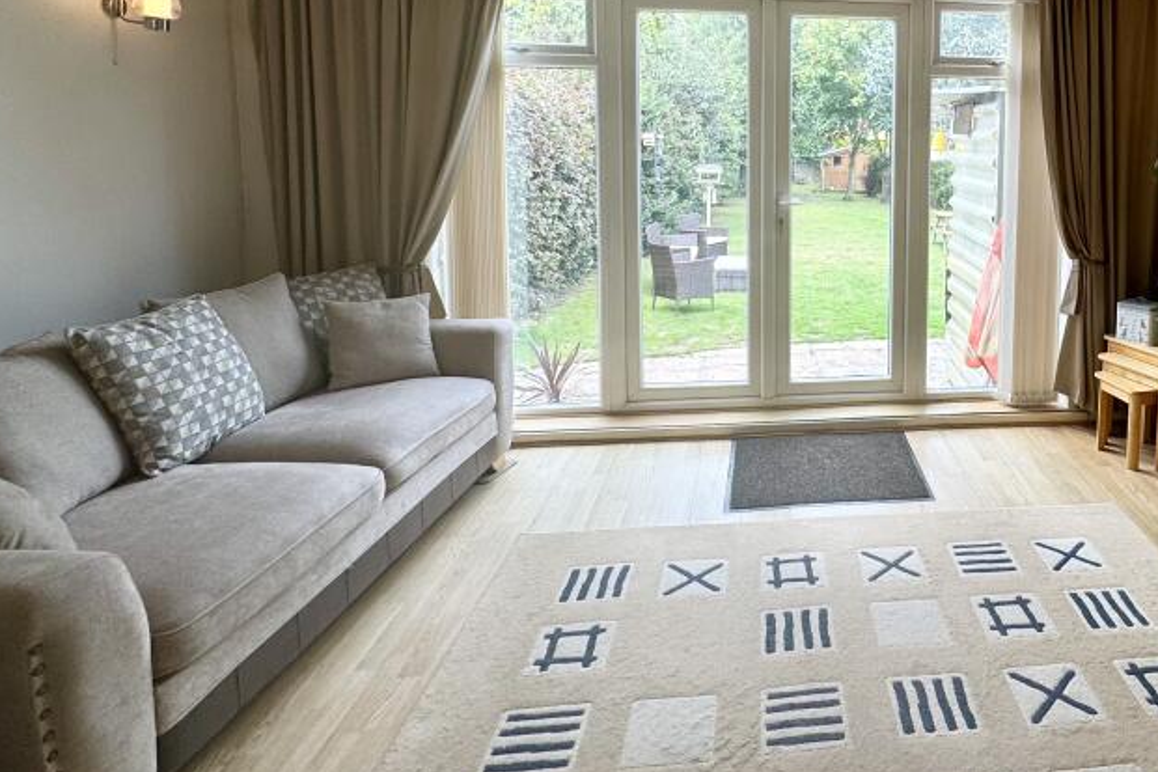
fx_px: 772
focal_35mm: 24
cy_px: 200
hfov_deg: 68.6
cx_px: 878
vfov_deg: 51.1
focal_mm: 2.22
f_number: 2.2
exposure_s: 1/110
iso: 40
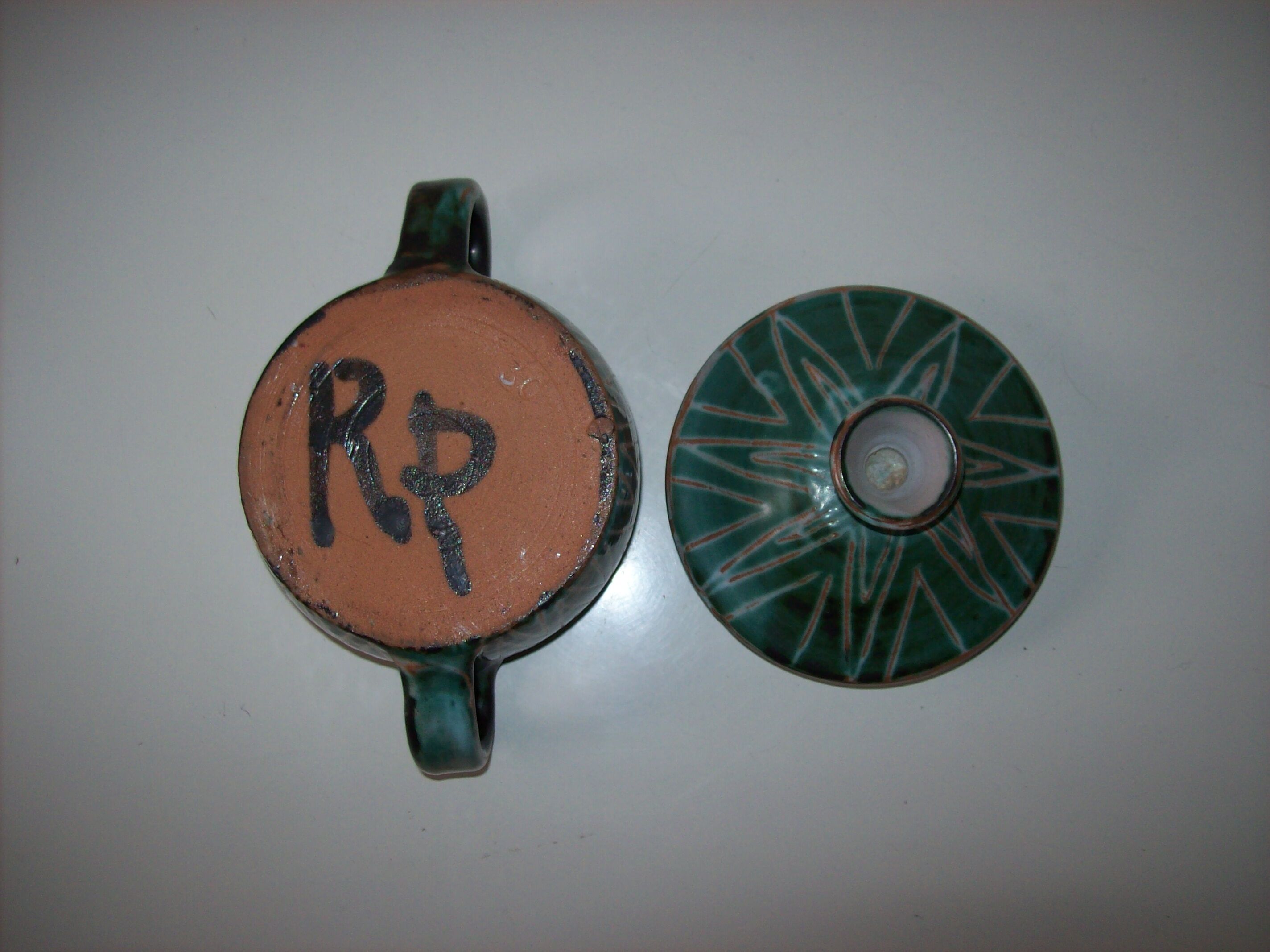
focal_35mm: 36
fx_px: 1320
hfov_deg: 51.4
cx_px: 635
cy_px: 476
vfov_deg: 39.6
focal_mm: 6
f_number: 2.7
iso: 80
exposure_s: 1/64
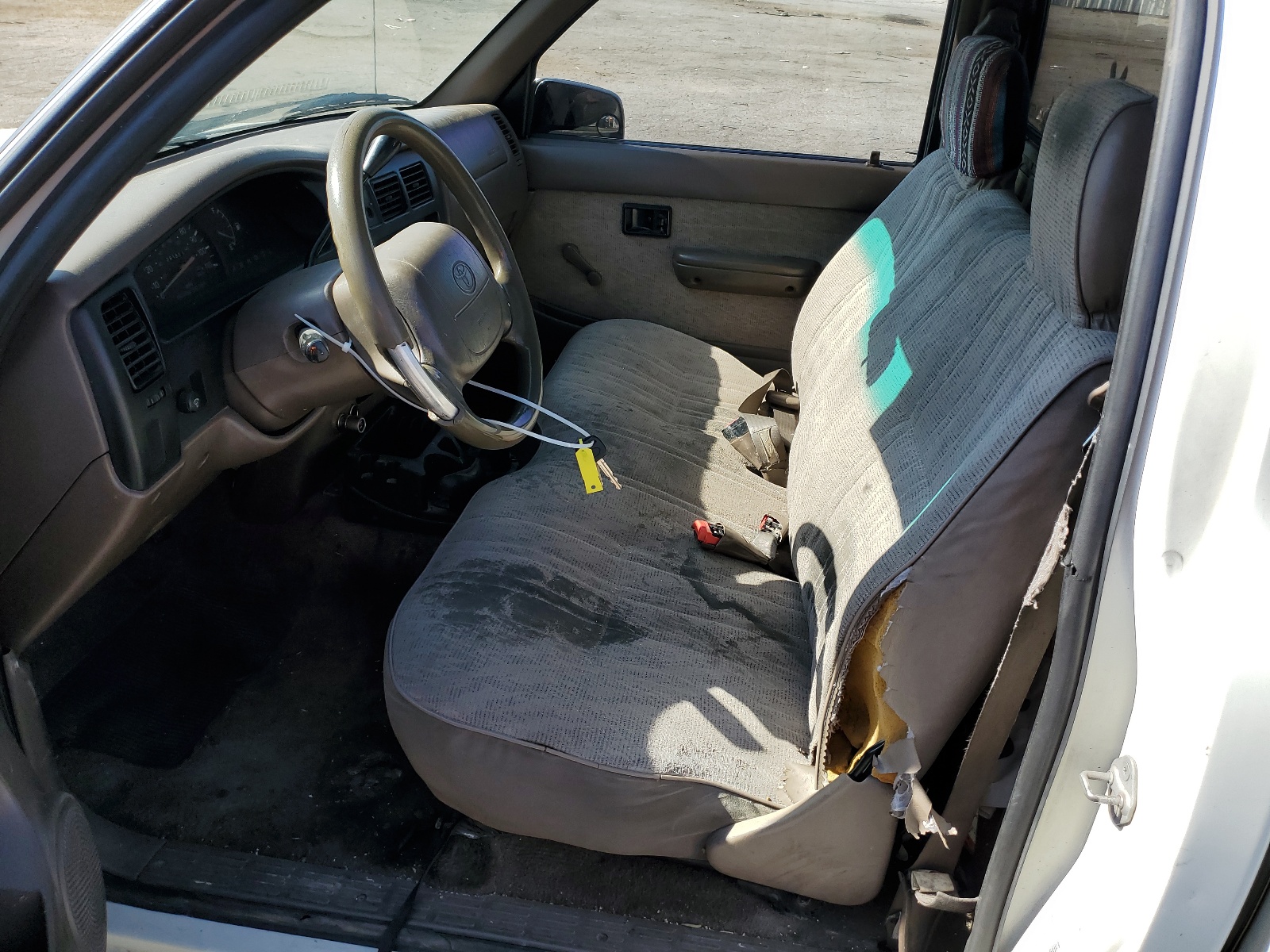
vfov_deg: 53.1
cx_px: 635
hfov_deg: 67.3
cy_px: 476
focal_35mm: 26
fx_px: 954
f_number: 1.5
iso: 50
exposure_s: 1/1111
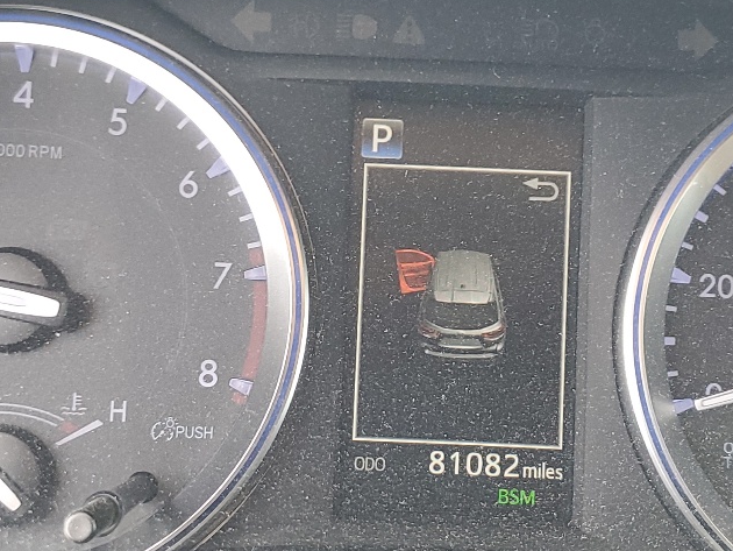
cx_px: 426
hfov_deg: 29.3
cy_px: 290
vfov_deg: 22.3
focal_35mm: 66
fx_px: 1398
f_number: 1.5
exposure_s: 1/120
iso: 59
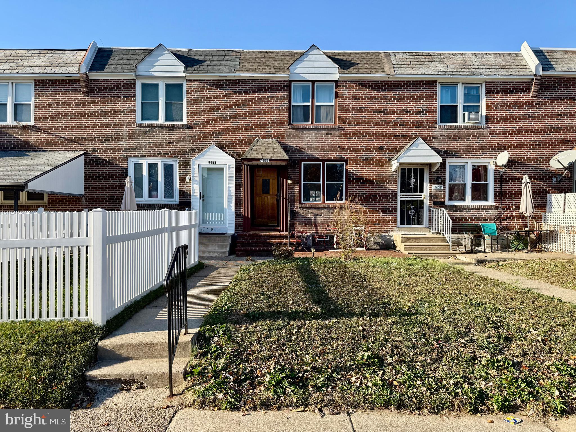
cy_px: 216
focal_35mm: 24
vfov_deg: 56.8
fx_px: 399
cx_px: 288
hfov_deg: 71.6
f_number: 1.78
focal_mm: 6.76
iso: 80
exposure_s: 1/2053
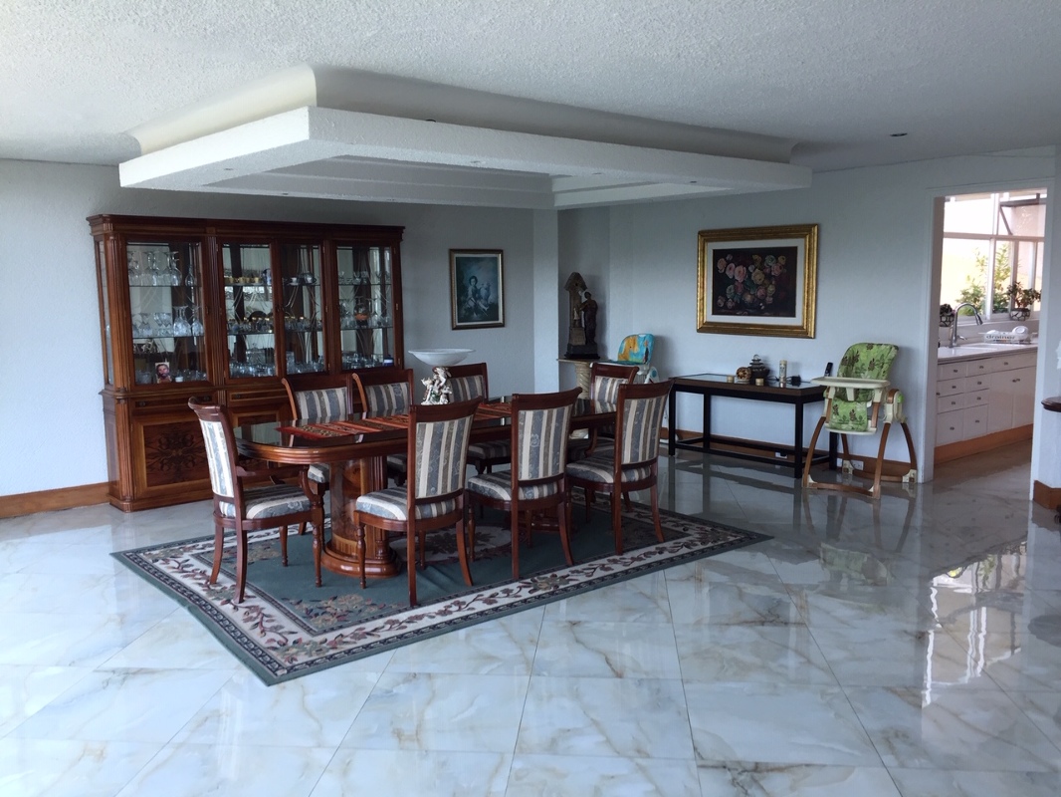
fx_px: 889
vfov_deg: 48.2
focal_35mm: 29
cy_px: 398
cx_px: 530
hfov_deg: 61.6
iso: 40
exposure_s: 1/60
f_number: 2.2
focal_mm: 4.15
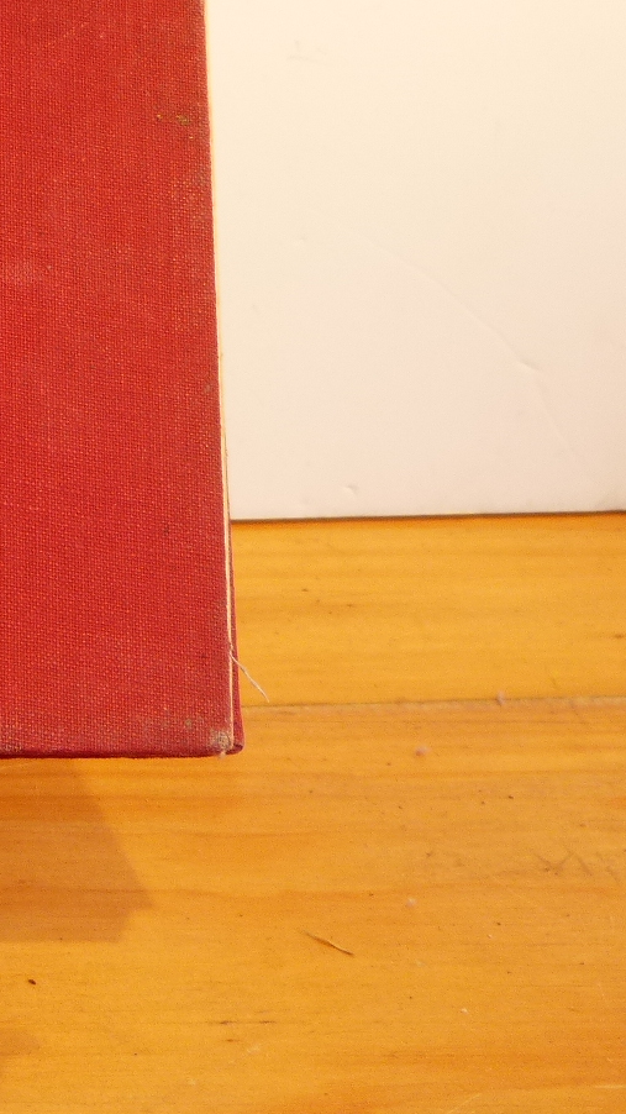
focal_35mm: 99
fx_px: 2923
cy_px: 203
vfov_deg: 21.3
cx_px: -338
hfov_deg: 11.7
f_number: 3.1
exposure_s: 1/60
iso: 125
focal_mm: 7.1
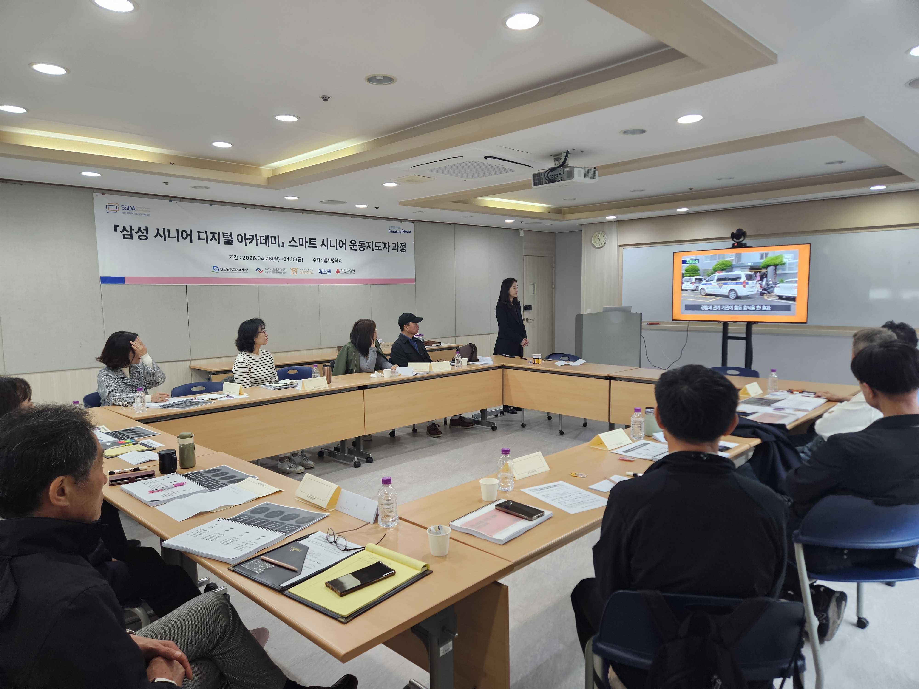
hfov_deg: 73.9
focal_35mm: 23
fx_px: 611
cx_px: 460
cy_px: 344
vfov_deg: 58.9
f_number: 1.8
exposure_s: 1/120
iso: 320
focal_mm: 5.4
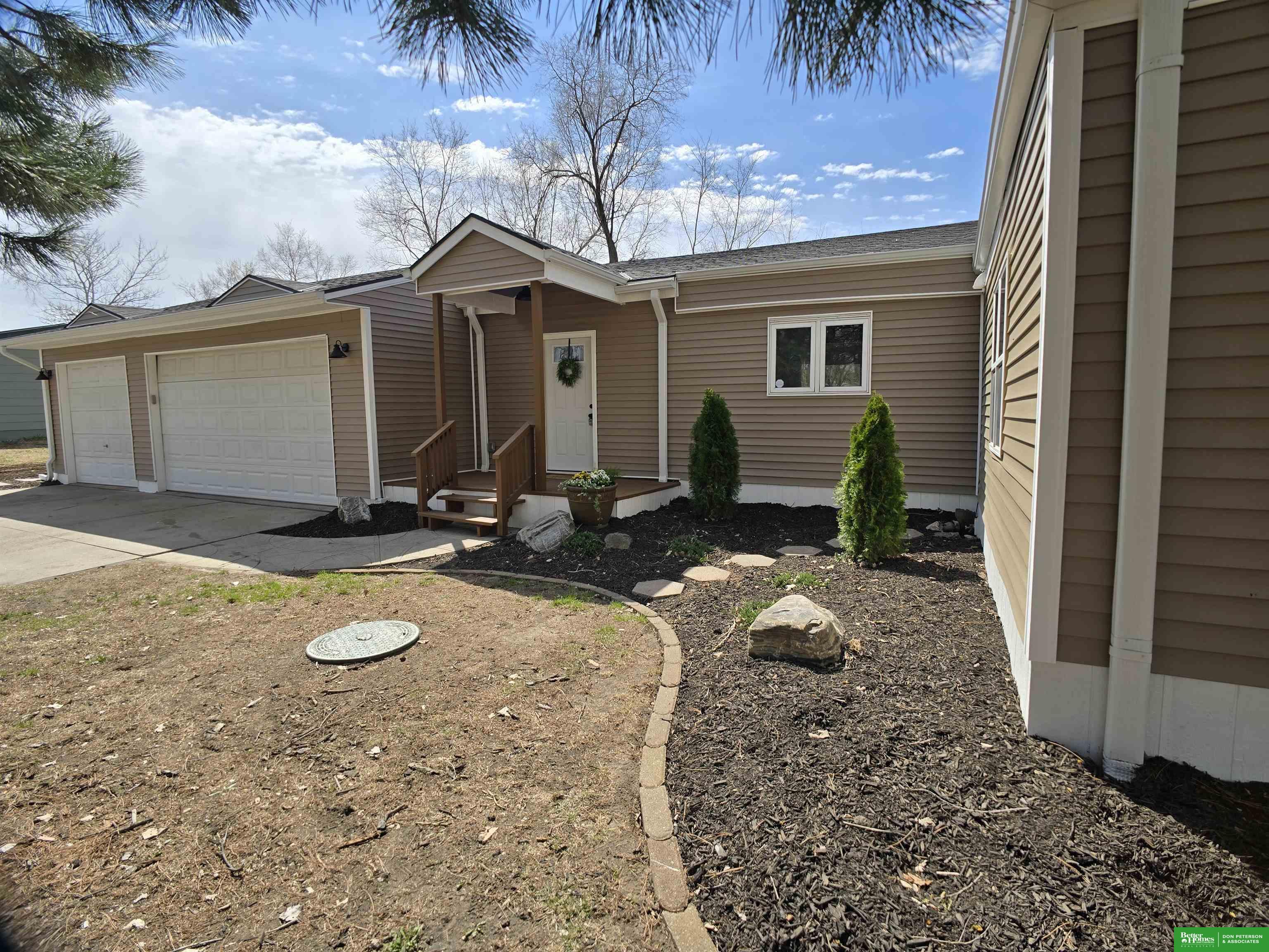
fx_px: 843
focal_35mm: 23
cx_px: 634
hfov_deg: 73.9
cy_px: 476
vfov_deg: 58.9
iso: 12
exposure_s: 1/1033
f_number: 1.7
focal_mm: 6.3
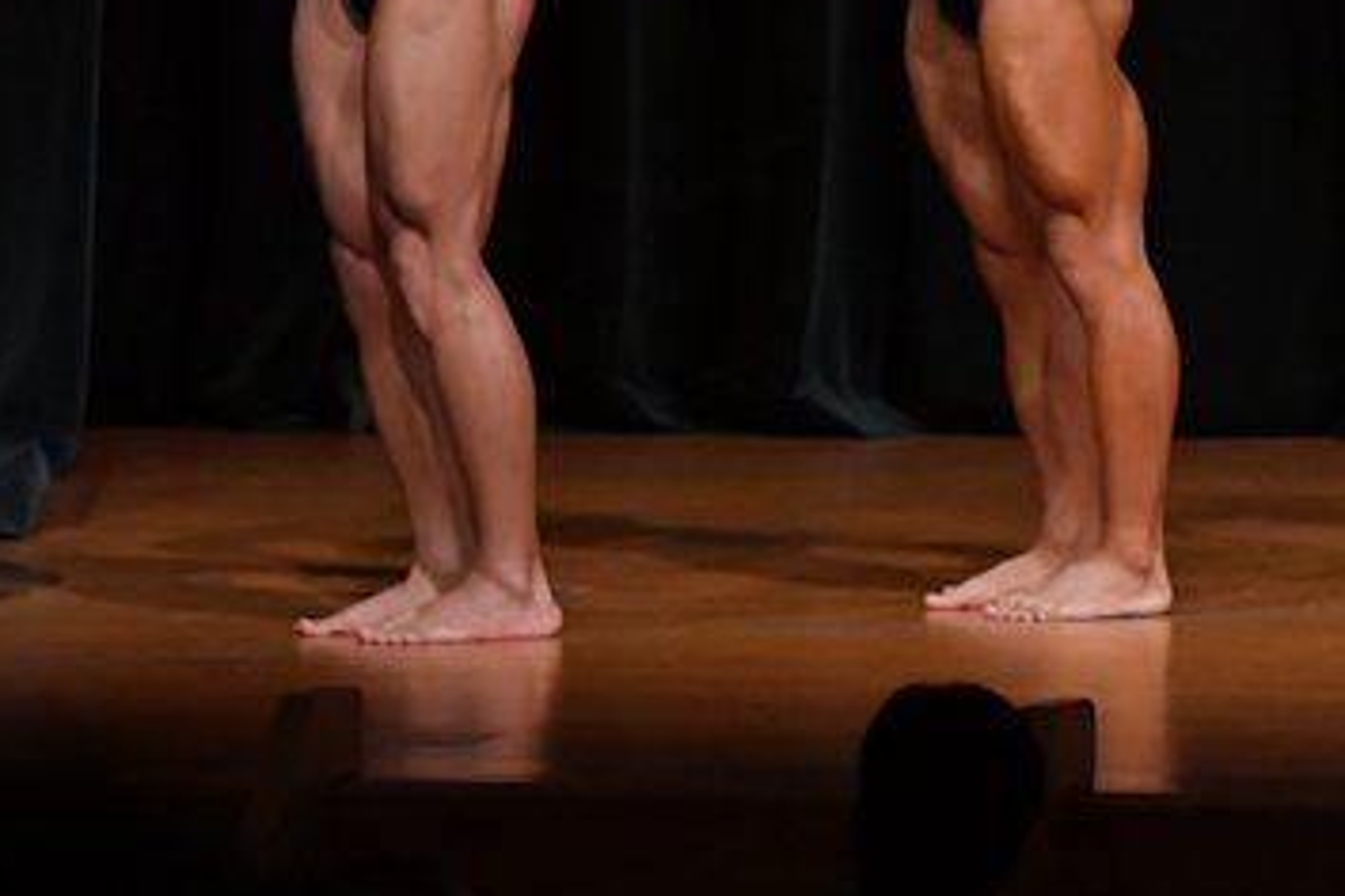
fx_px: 18380
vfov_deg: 2.8
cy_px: 8
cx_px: 1244
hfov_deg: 4.2
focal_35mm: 492
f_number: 5.6
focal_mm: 150
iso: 5000
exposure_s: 1/400
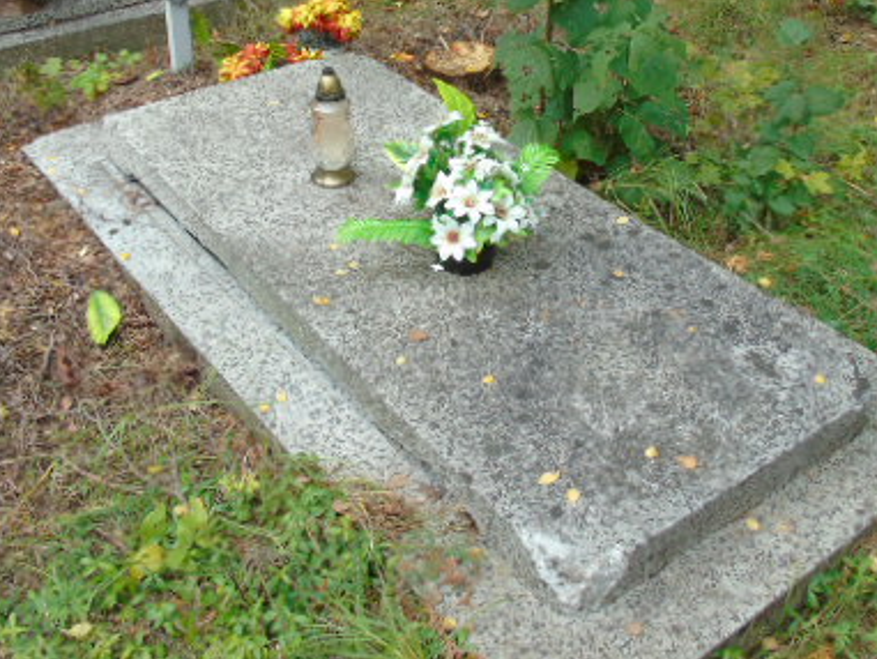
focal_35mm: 42
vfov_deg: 33.6
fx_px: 1064
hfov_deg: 44.8
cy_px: 161
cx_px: 440
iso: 80
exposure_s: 1/125
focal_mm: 4.4
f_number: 3.4
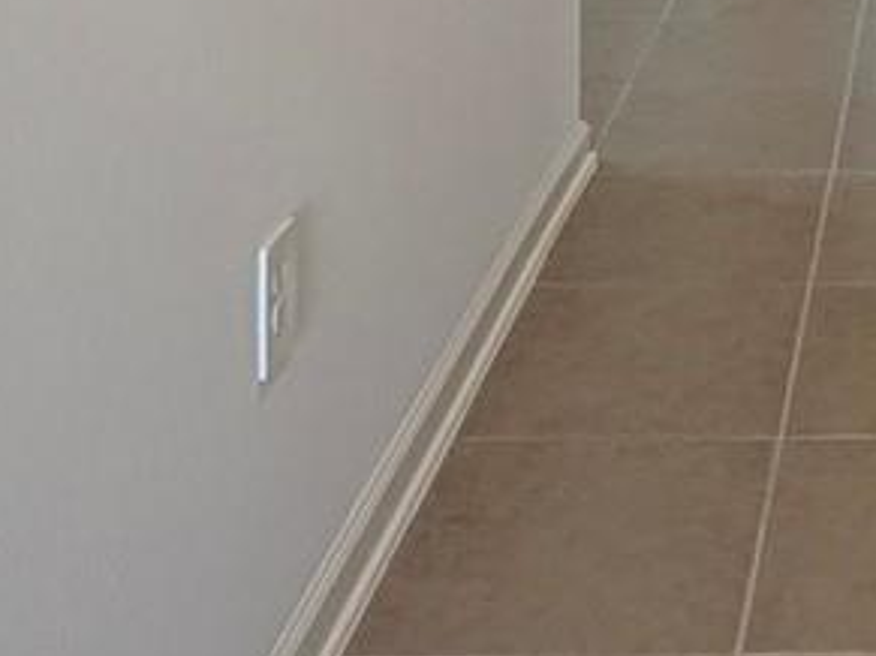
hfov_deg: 23.3
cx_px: 1045
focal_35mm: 77
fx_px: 1948
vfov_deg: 16.0
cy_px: -554
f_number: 2.2
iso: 200
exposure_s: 1/120
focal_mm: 2.22
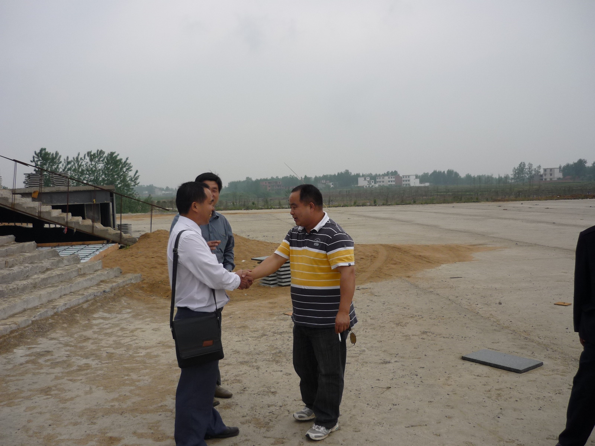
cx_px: 298
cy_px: 223
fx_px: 567
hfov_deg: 55.4
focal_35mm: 33
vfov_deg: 42.9
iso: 100
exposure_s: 1/500
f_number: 2.8
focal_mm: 5.5
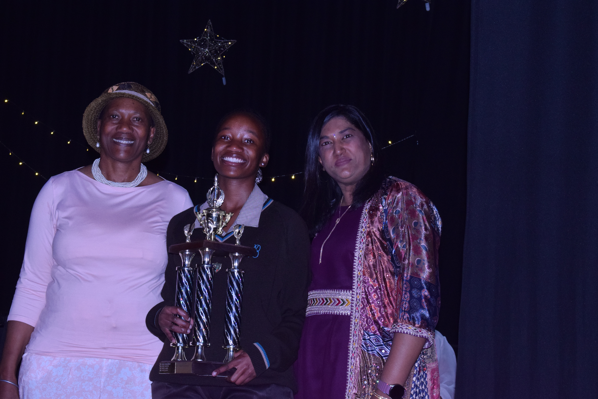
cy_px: 200
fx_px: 1370
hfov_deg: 24.6
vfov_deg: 16.6
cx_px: 299
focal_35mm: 82
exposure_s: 1/60
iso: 1000
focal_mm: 55
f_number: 8
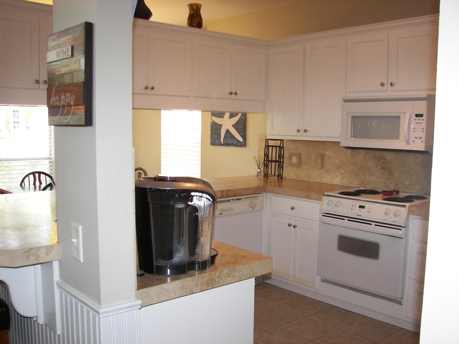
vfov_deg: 39.7
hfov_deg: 51.4
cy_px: 172
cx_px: 230
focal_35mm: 36
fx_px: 477
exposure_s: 1/30
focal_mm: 6
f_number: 2.8
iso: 100
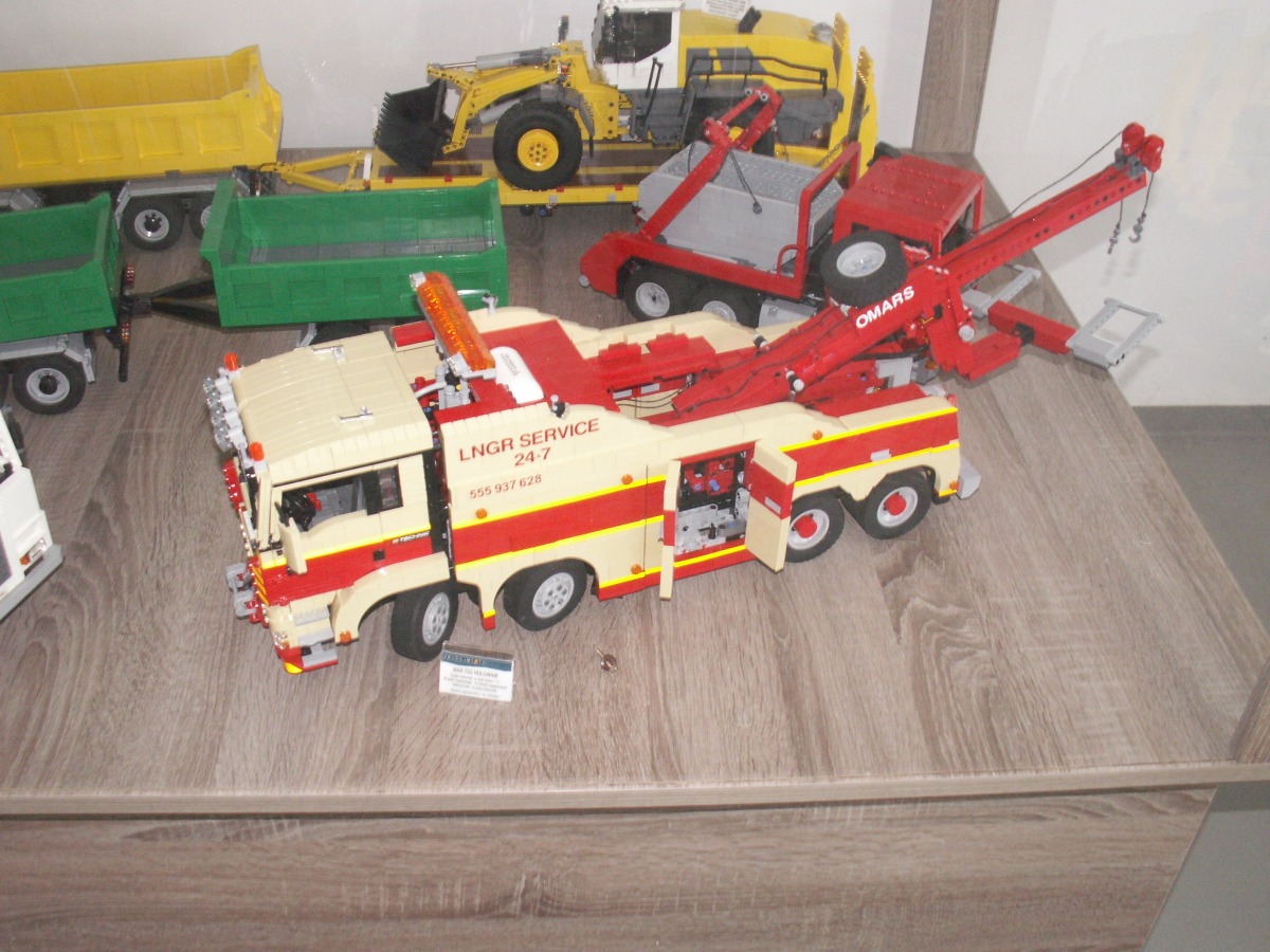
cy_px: 476
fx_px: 1284
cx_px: 635
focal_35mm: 35
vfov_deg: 40.7
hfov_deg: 52.6
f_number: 2.8
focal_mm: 5.86
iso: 160
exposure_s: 1/125
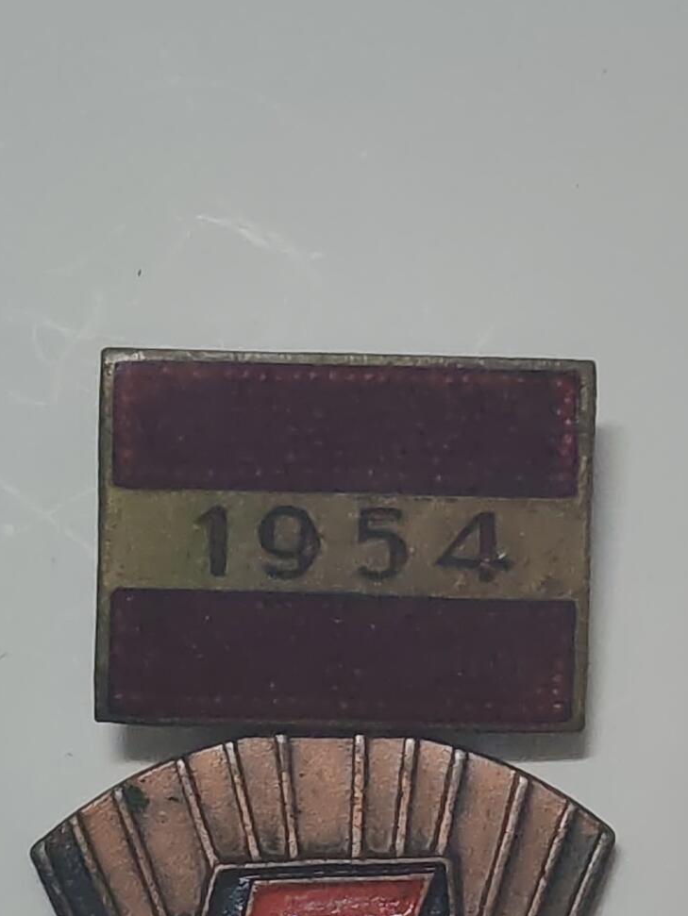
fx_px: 3337
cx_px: 294
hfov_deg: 11.8
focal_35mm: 126
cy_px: 831
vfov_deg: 15.4
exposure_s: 1/50
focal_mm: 5.52
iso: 800
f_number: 1.95
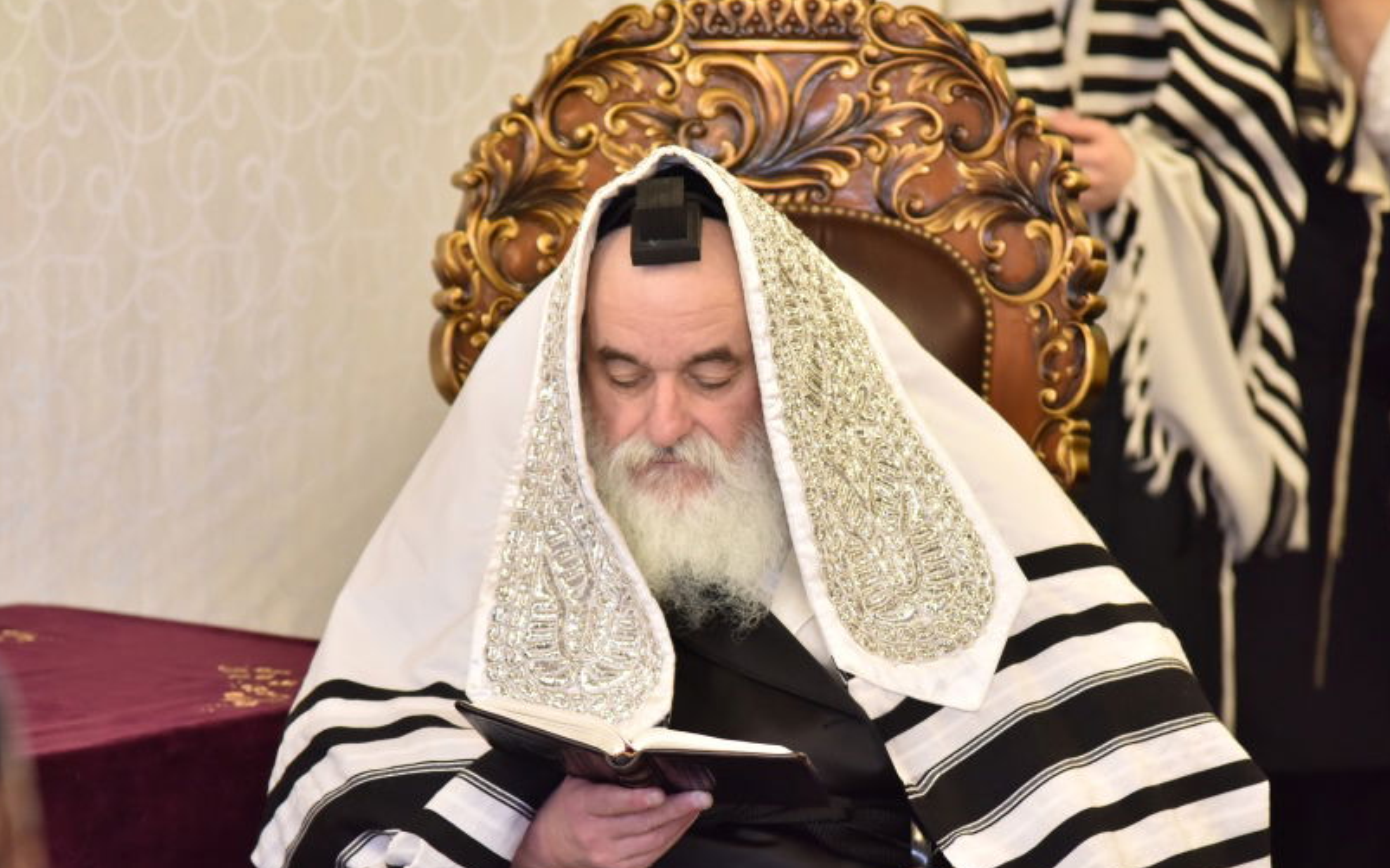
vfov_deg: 8.4
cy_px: 485
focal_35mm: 156
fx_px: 5910
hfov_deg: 13.4
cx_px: 758
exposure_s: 1/125
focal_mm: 120
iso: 1600
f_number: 4
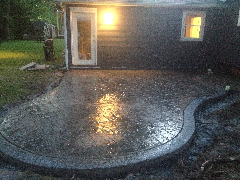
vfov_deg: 40.7
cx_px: 120
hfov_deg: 52.6
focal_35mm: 35
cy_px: 90
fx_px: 243
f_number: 2.4
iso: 800
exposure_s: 1/15
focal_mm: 4.28
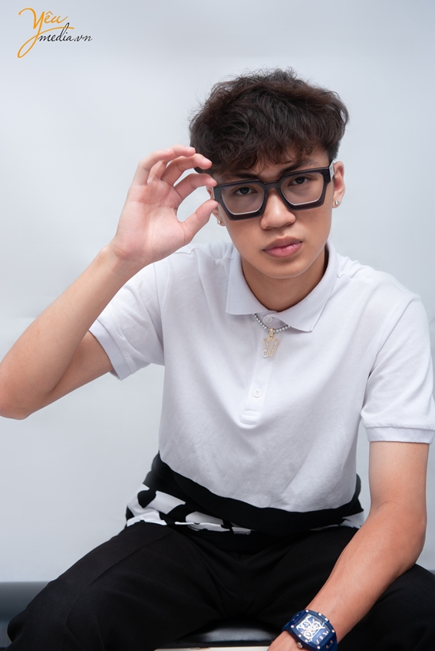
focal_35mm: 55
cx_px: 218
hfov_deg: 24.6
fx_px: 996
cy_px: 326
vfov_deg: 36.2
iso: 320
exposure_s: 1/160
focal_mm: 55
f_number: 4
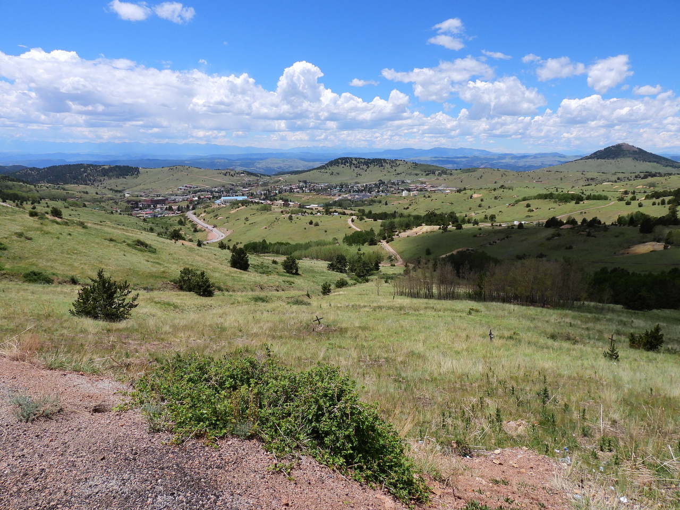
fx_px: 471
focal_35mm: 24
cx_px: 340
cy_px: 255
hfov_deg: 71.6
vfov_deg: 56.8
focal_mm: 4.3
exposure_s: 1/2000
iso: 100
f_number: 3.2
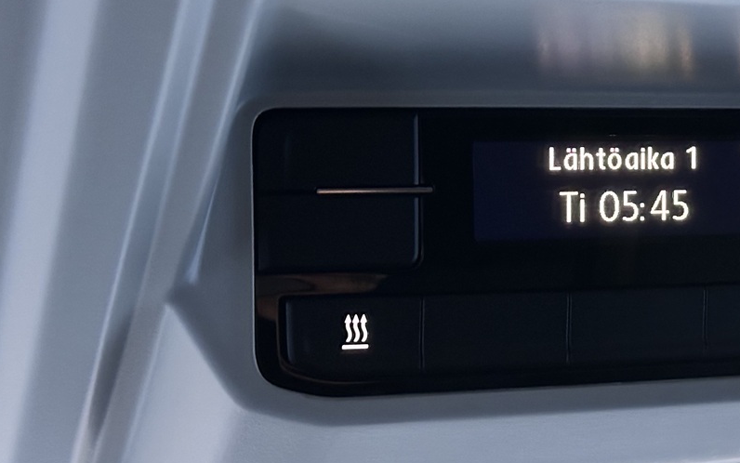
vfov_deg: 14.2
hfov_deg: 22.1
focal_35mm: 92
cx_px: 642
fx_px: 1856
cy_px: 182
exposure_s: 1/20
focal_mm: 6.86
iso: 800
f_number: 1.78
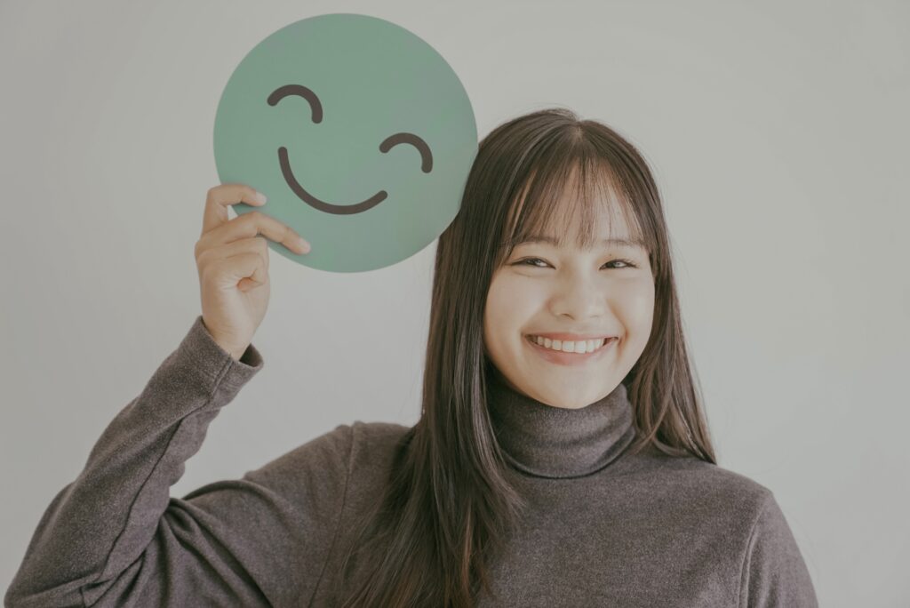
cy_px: 304
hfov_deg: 32.9
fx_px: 1543
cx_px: 455
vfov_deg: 22.3
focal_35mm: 61
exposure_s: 1/100
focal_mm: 61
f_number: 2.8
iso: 200
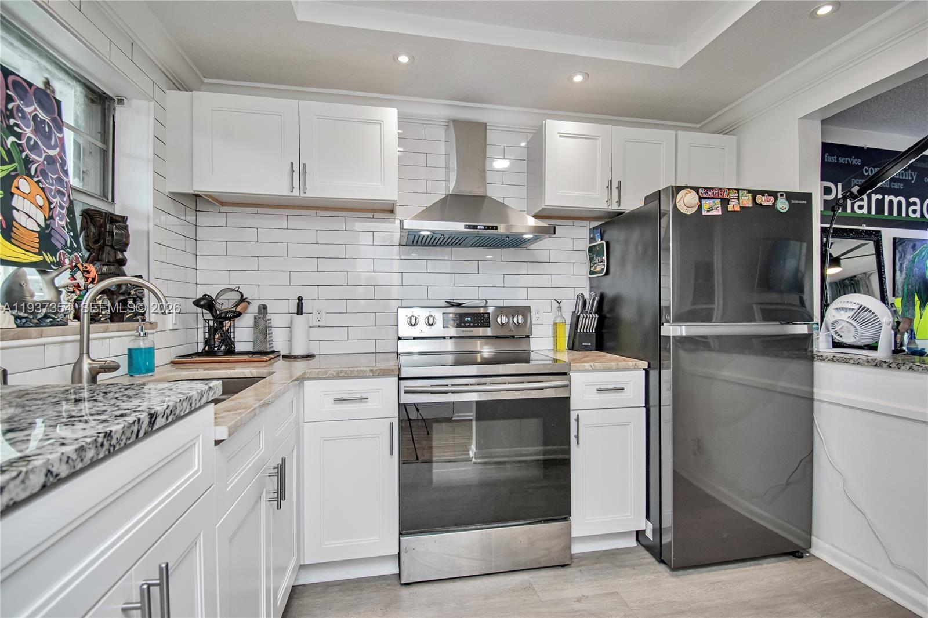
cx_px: 464
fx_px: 387
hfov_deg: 100.4
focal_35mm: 15
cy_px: 309
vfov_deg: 77.3
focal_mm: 10
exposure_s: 1/100
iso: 800
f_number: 5
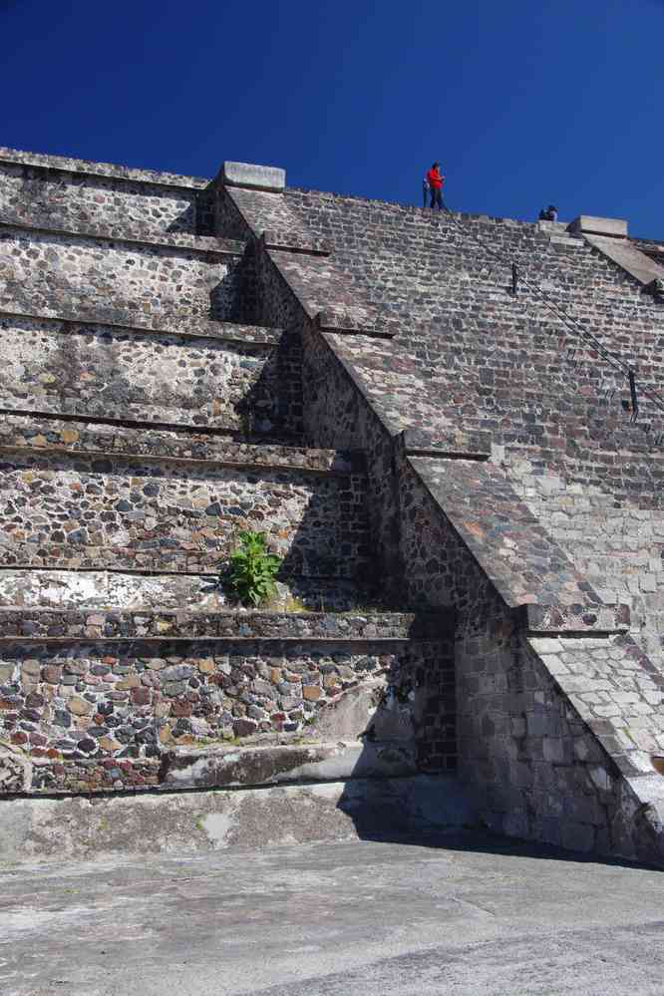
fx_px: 1116
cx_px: 332
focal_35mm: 40
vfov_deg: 48.1
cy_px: 498
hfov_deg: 33.1
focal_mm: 26.9
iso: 200
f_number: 11
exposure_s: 1/60
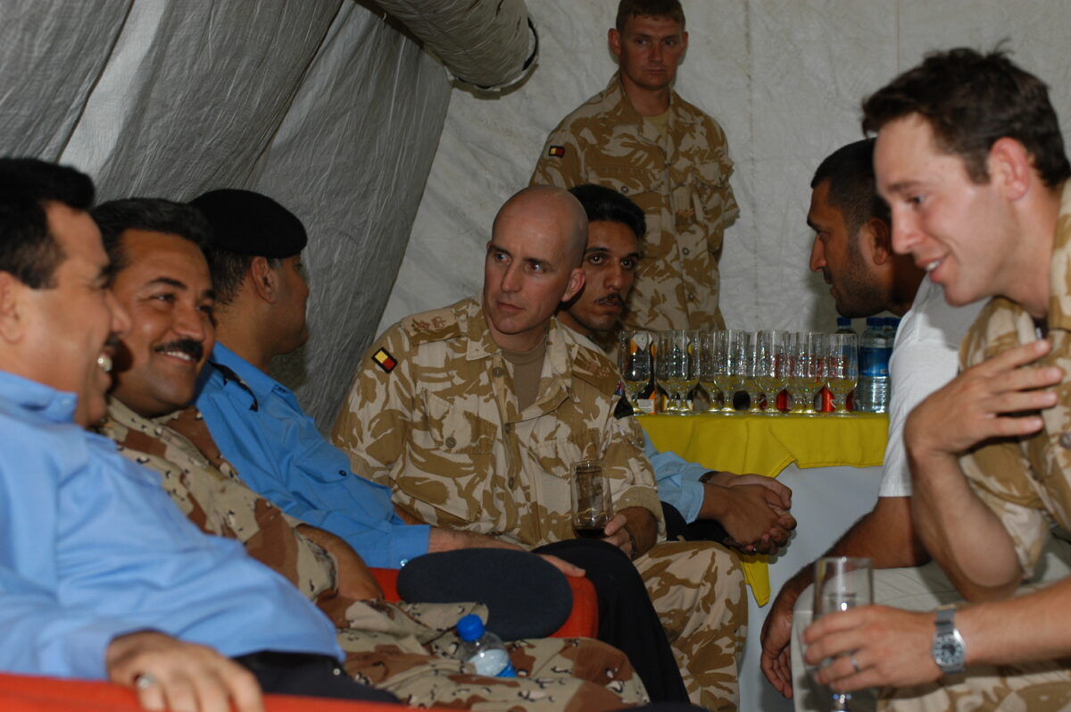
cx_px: 536
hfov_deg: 19.5
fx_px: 3120
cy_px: 356
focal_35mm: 105
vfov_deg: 13.0
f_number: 5
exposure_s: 1/125
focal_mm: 70
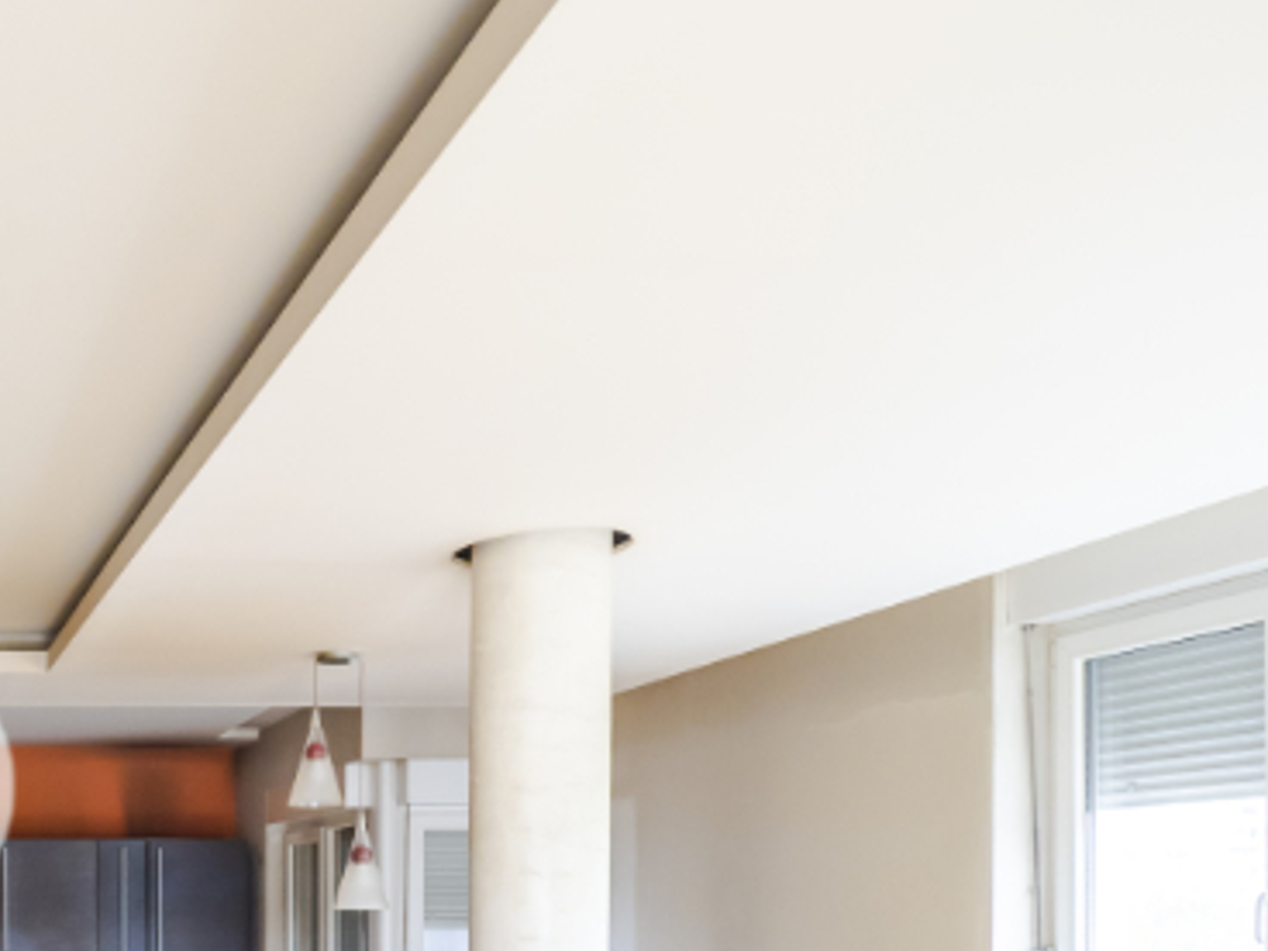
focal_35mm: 38
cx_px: -158
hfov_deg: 39.2
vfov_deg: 35.0
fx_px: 1392
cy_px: 896
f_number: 4
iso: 400
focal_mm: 7
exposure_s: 1/60
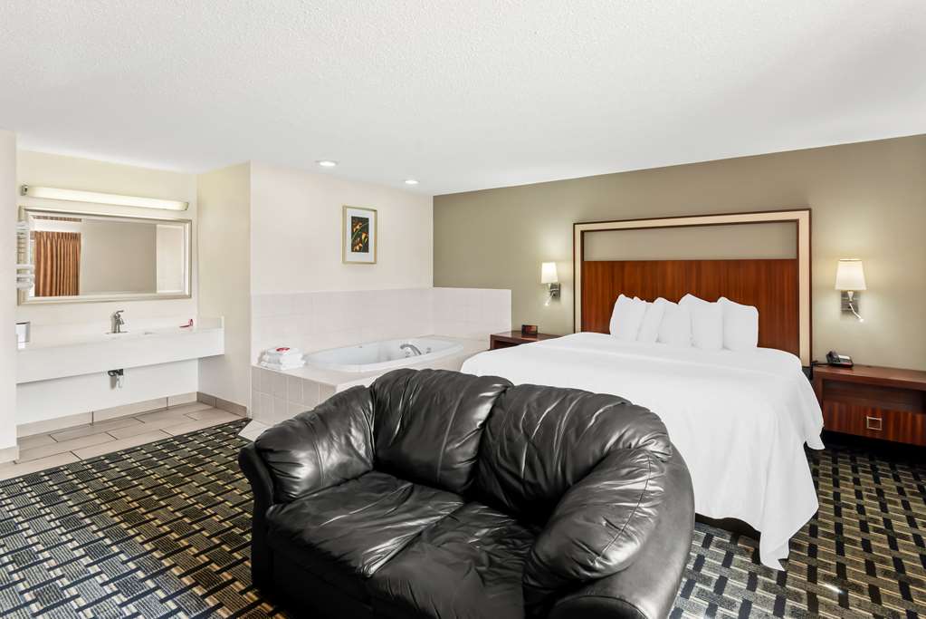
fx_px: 412
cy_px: 310
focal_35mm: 16
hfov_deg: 96.7
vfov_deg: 73.8
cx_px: 463
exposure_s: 1/4
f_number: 9
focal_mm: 16
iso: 160
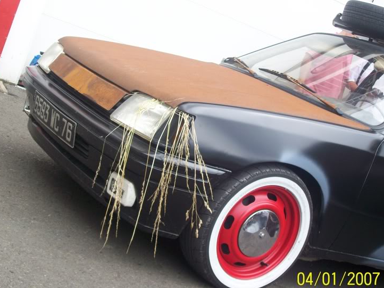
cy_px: 150
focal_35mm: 62
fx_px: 688
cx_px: 198
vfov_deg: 23.6
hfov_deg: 31.2
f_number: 3.4
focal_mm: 9.4
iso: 80
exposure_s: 1/128
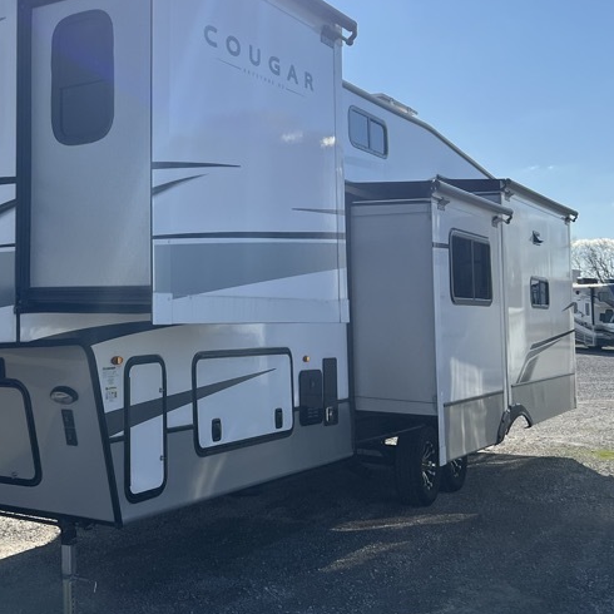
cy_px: 217
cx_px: 79
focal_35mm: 48
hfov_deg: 33.7
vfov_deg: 35.1
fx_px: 963
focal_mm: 5.7
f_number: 1.5
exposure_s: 1/5587
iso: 50
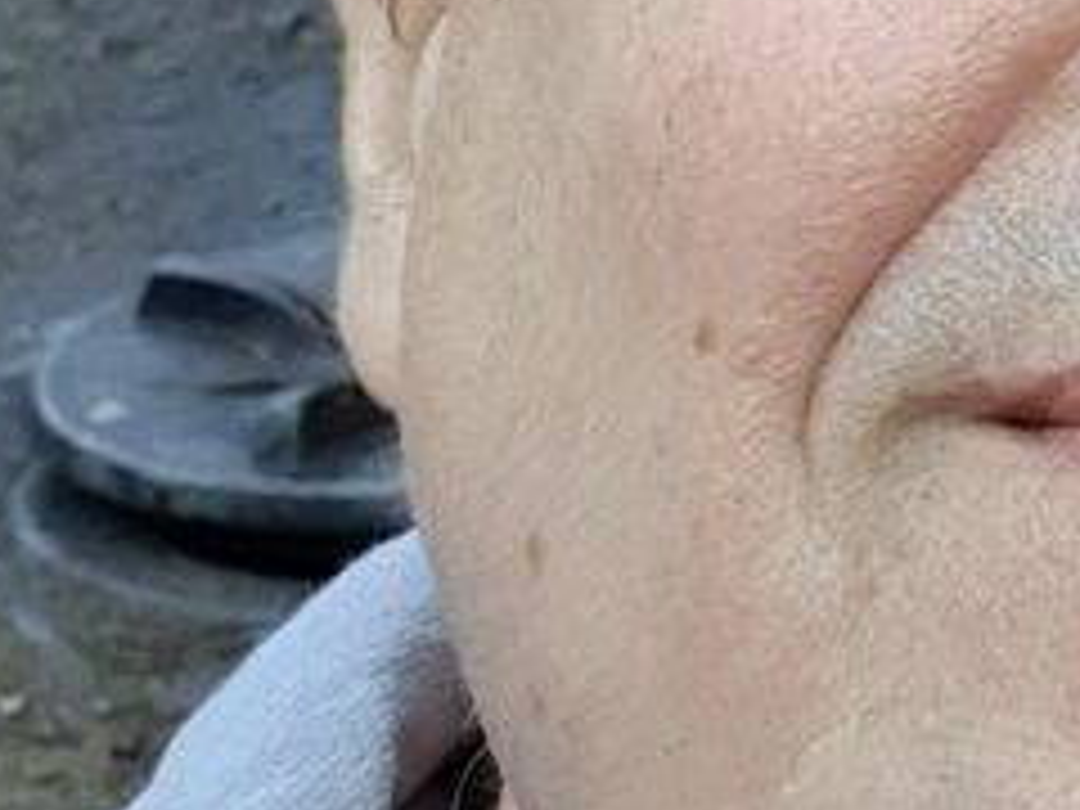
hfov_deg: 10.4
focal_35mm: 167
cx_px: 2457
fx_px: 5210
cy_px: -720
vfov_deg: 8.5
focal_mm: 3.3
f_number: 1.9
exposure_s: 1/169
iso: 50
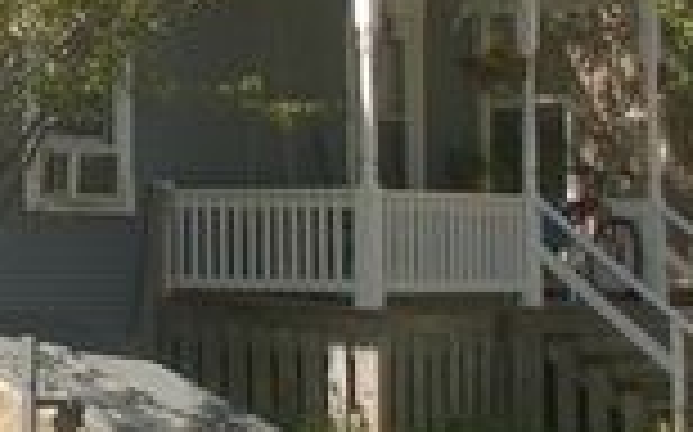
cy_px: -97
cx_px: -261
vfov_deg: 10.0
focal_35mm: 129
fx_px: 2435
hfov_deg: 15.3
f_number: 8
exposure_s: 1/250
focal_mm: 26
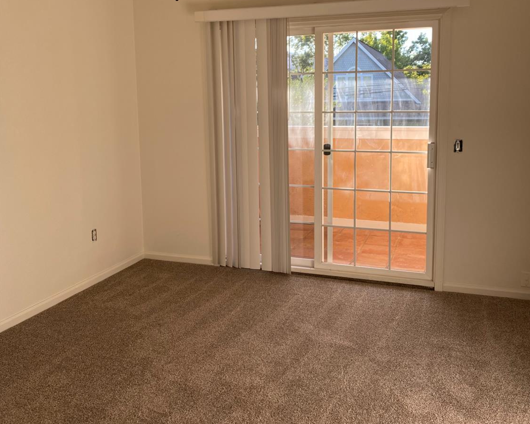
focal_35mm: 34
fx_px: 533
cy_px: 167
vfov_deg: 43.1
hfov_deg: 52.8
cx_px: 265
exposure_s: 1/194
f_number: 1.8
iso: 32
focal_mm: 4.25
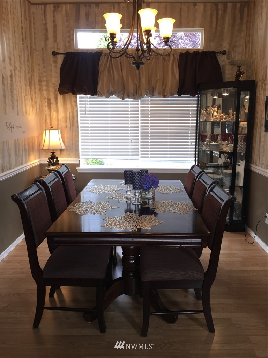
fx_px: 299
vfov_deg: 61.7
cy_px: 179
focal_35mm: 29
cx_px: 134
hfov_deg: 48.2
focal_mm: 4.15
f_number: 2.2
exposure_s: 1/30
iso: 32
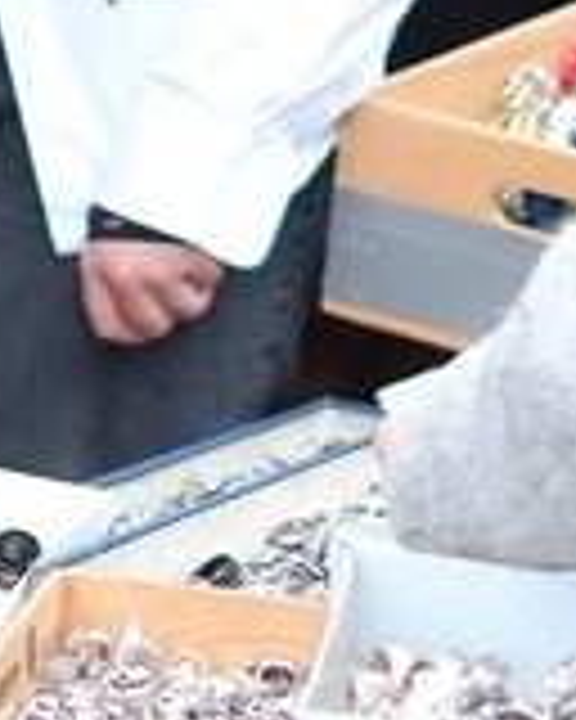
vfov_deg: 7.8
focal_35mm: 248
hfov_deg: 6.2
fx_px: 5285
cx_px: -241
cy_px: 86
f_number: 1.8
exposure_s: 1/350
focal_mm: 35
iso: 250
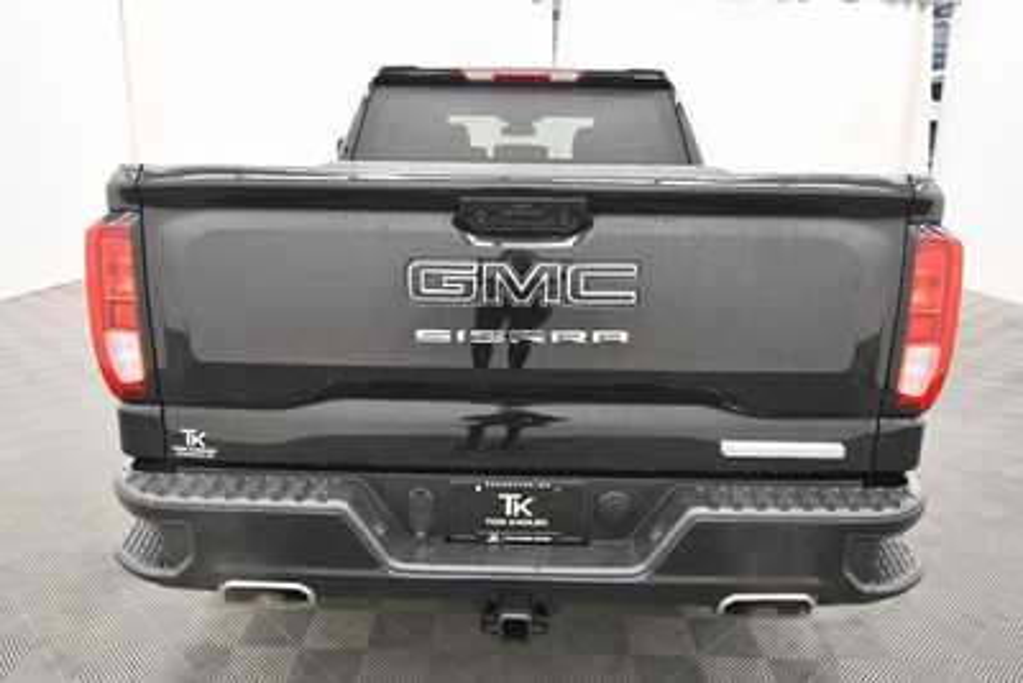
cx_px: 512
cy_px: 342
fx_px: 767
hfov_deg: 67.4
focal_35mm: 27
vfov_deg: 48.0
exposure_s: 1/125
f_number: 5.3
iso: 2500
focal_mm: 18
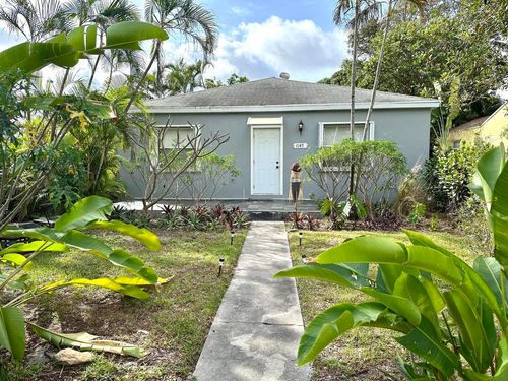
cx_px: 254
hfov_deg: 71.6
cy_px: 190
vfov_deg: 56.8
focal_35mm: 24
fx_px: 352
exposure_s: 1/2110
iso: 80
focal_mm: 6.86
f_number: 1.78
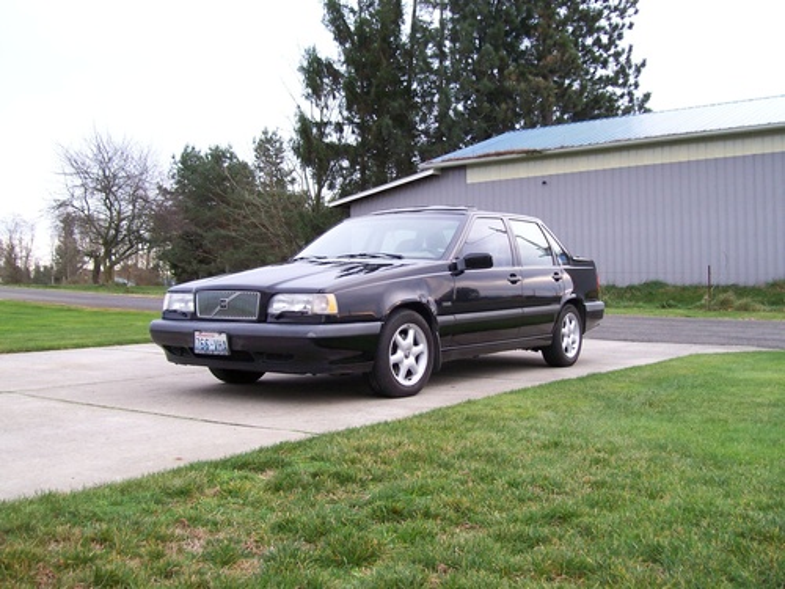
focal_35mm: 36
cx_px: 392
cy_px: 294
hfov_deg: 51.4
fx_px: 816
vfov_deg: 39.7
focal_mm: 6
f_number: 2.7
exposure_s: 1/82.2
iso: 80
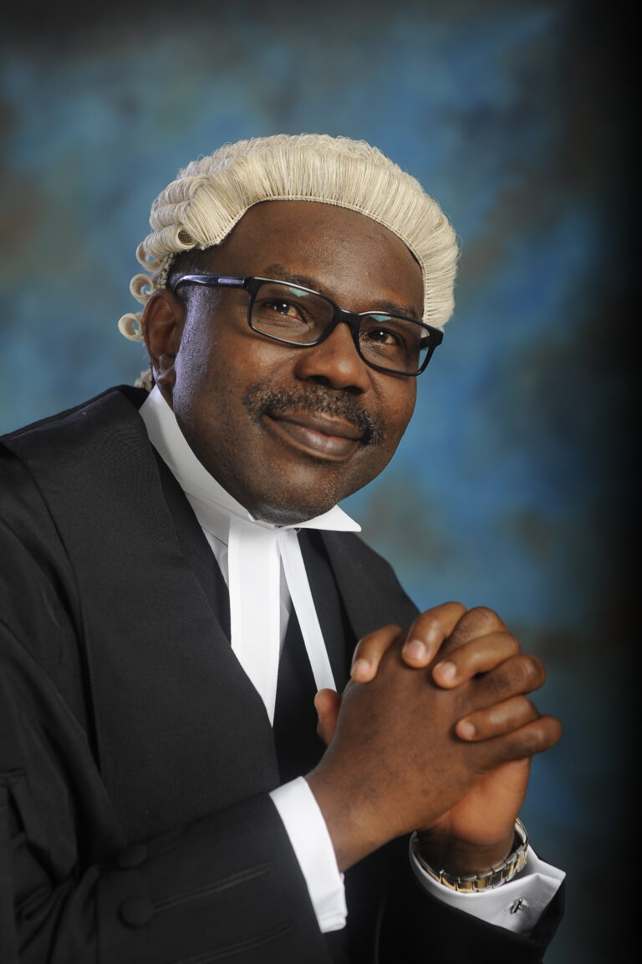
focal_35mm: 85
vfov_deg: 23.9
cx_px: 321
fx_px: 2276
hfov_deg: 16.1
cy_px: 482
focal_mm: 85
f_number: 4
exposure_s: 1/250
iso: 200
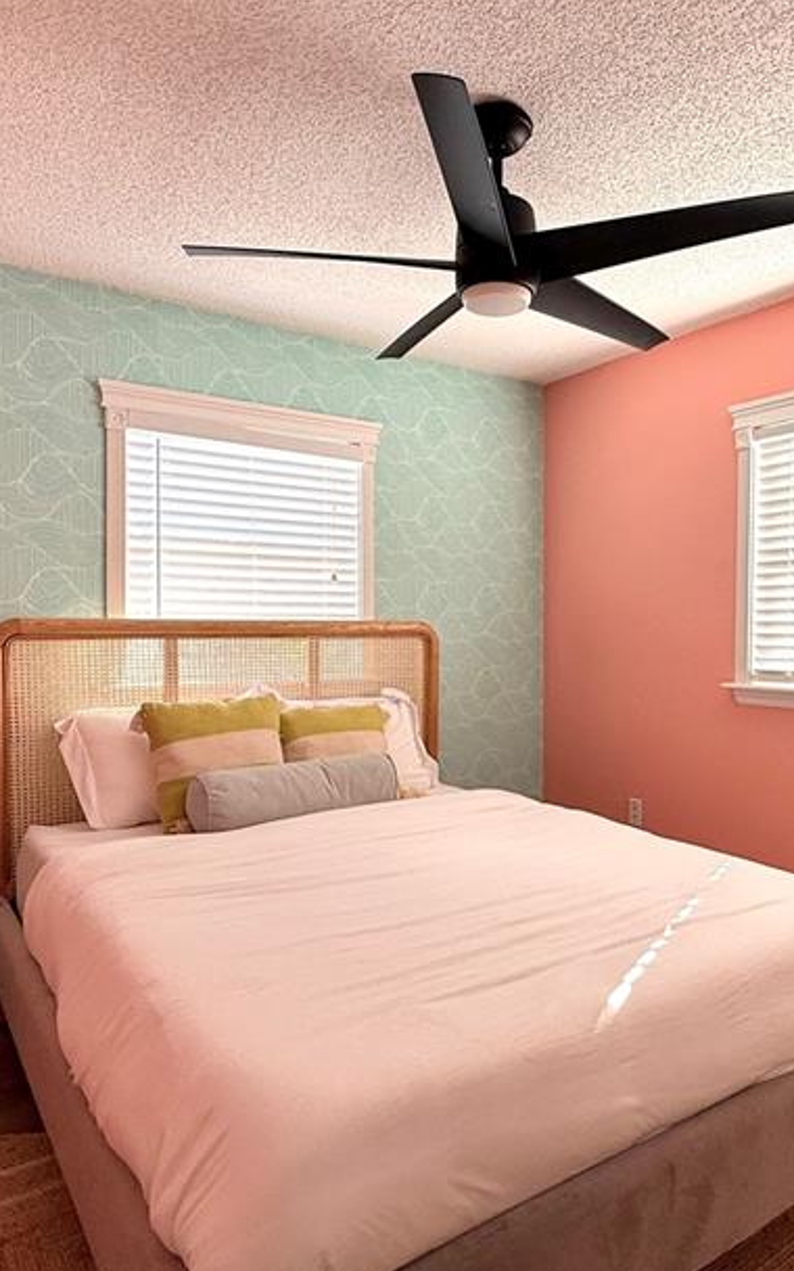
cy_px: 648
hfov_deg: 48.8
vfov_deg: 72.5
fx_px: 866
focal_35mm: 25
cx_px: 497
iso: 64
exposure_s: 1/117
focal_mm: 2.22
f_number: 2.2
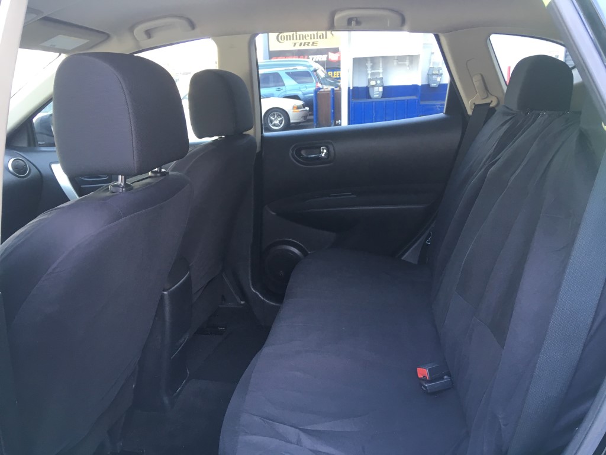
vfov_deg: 48.2
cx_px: 303
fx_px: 508
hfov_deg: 61.7
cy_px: 228
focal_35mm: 29
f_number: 2.2
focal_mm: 4.15
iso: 32
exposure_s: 1/30
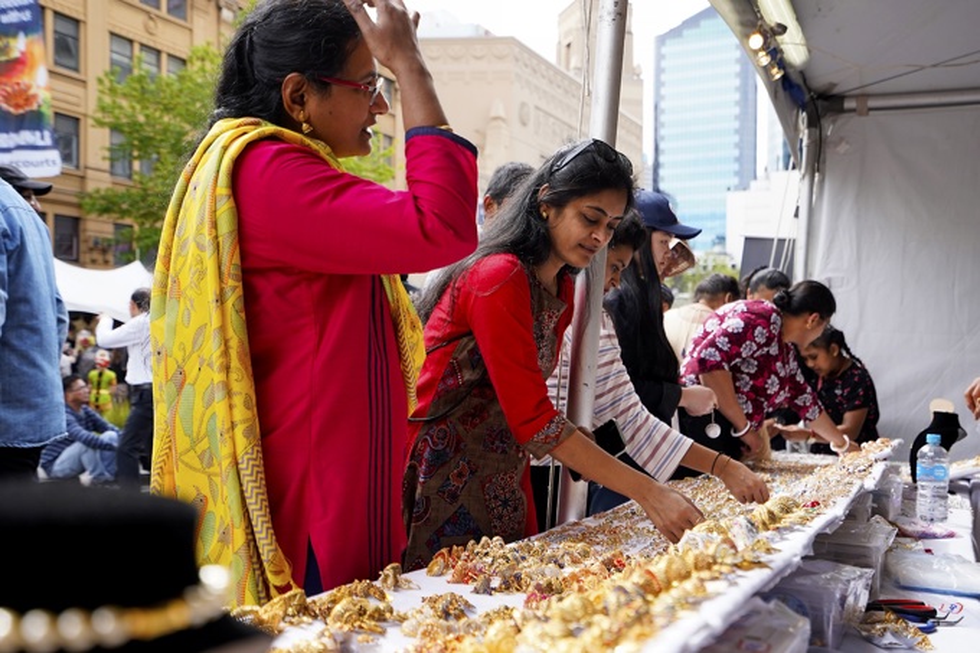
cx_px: 490
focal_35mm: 35
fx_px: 952
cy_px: 326
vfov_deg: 37.8
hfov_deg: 54.4
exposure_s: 1/640
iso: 400
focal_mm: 35
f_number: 4
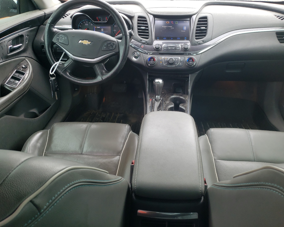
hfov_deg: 62.2
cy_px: 110
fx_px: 235
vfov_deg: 51.5
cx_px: 151
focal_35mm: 28
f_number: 1.5
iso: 50
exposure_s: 1/125
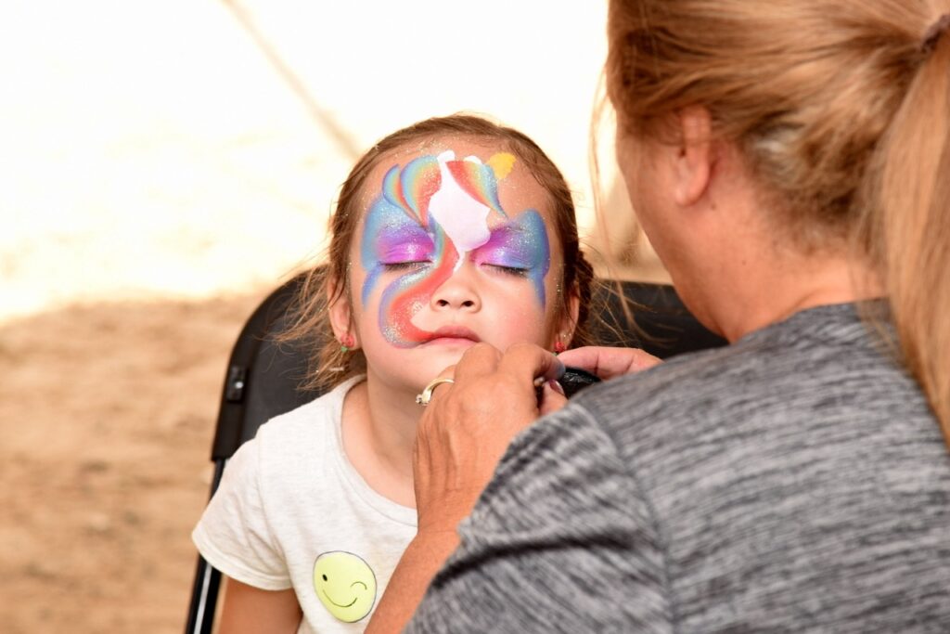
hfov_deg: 17.1
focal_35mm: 120
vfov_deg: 11.4
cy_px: 317
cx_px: 475
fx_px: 3167
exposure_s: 1/250
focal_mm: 120
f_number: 5.6
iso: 400
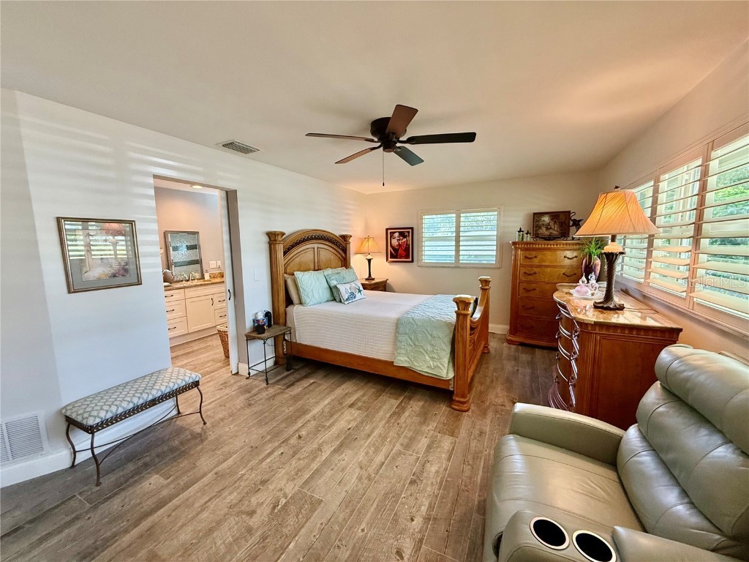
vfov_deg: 85.7
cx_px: 374
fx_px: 303
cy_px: 281
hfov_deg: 102.1
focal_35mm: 14
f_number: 2.2
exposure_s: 1/120
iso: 250
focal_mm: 2.22
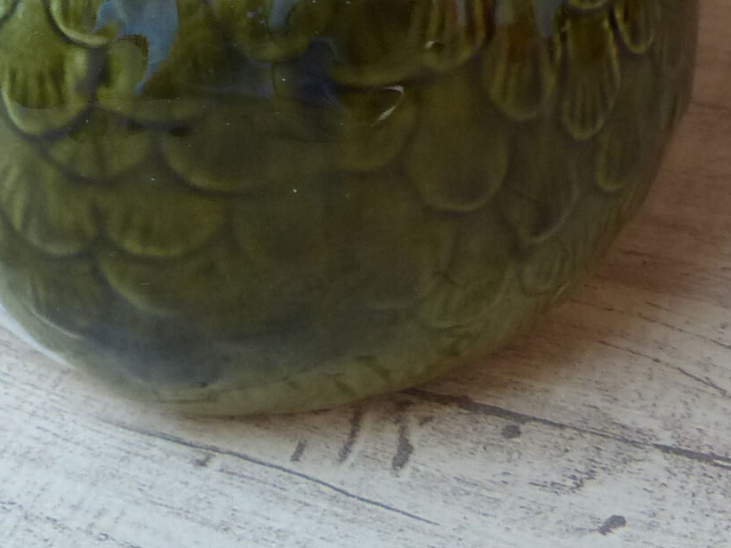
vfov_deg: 17.5
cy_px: -80
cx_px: 252
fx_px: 1710
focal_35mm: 81
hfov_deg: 24.0
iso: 200
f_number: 2.8
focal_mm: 4.5
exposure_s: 1/60
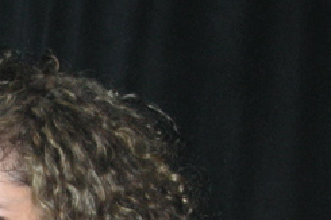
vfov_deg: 5.4
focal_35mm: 252
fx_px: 2315
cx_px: -59
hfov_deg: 8.1
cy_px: 328
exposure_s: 1/60
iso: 193
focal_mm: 18.6
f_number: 4.3
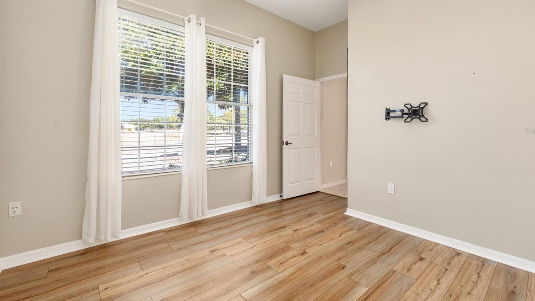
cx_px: 266
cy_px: 131
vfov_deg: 66.8
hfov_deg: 99.4
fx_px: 227
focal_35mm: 16
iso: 400
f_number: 7.1
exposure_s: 1/13
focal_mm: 14
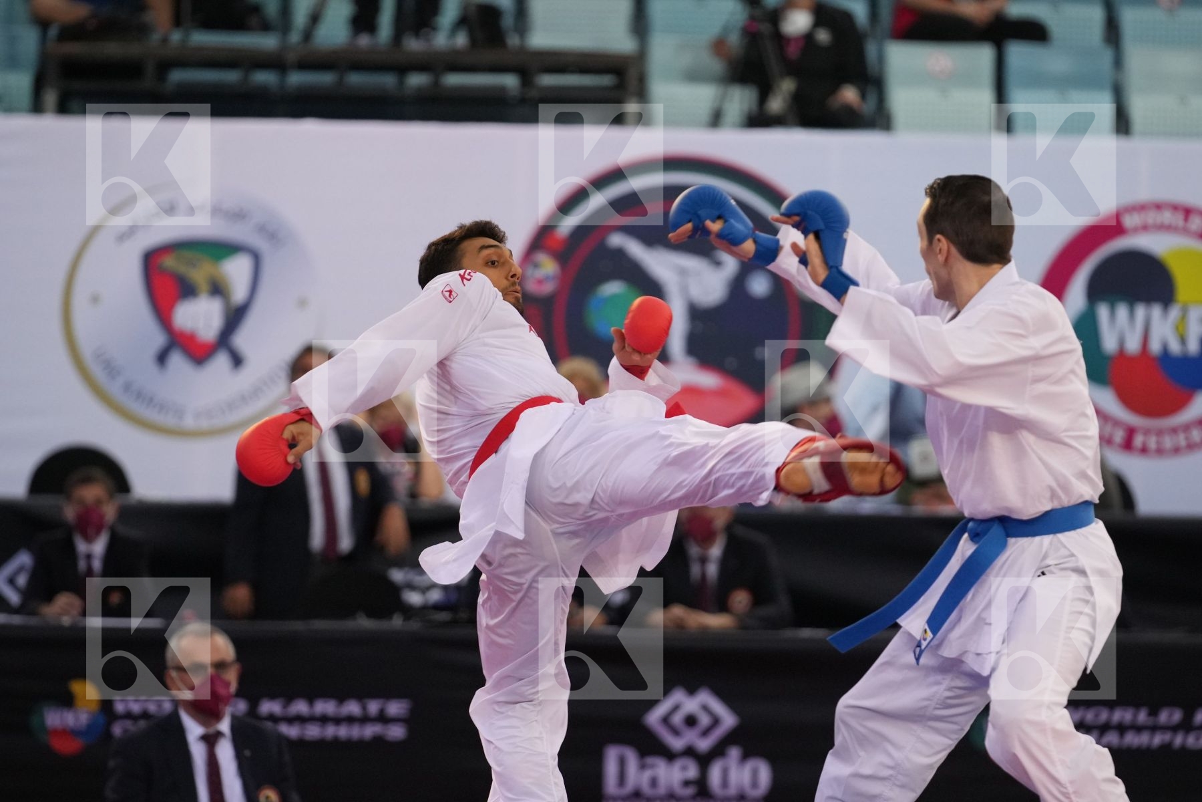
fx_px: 10016
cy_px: 401
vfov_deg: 4.6
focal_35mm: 300
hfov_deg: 6.9
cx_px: 601
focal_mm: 200
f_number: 2.8
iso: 2000
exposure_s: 1/1000
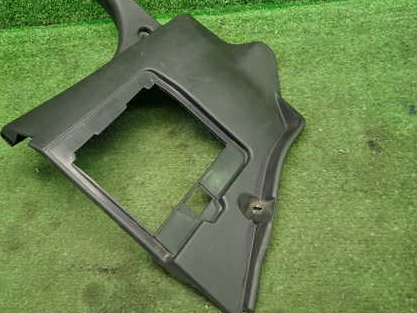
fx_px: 434
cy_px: 149
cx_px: 158
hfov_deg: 50.9
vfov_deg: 39.7
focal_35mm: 36
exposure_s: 1/30
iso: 200
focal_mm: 4.5
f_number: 2
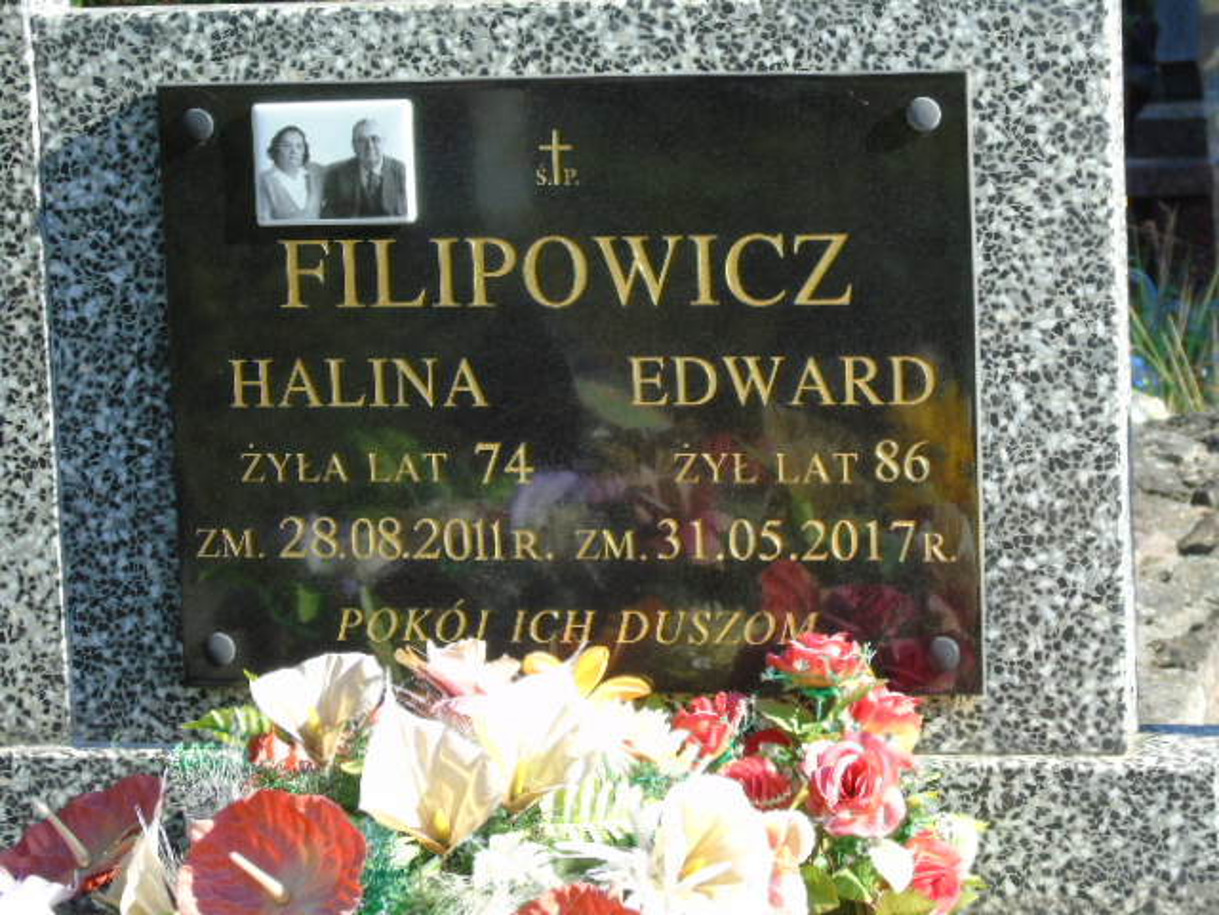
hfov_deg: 13.9
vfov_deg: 10.4
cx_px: 610
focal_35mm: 142
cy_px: 458
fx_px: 5001
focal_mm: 25
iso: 80
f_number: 4.7
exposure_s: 1/160
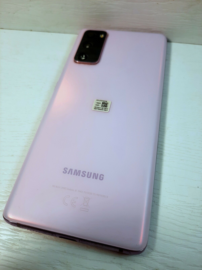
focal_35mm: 25
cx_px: 101
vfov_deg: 69.4
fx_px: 195
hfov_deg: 54.9
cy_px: 135
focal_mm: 4.6
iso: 32
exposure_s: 1/100
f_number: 2
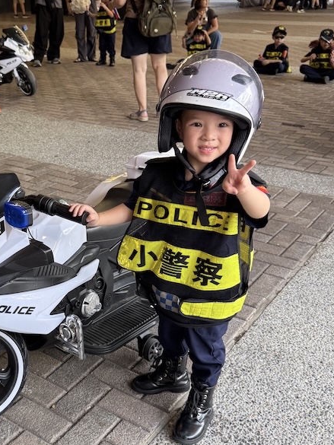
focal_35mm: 41
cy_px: 245
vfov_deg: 45.7
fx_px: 527
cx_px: 80
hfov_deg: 34.3
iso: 125
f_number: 1.78
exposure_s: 1/120
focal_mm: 6.76
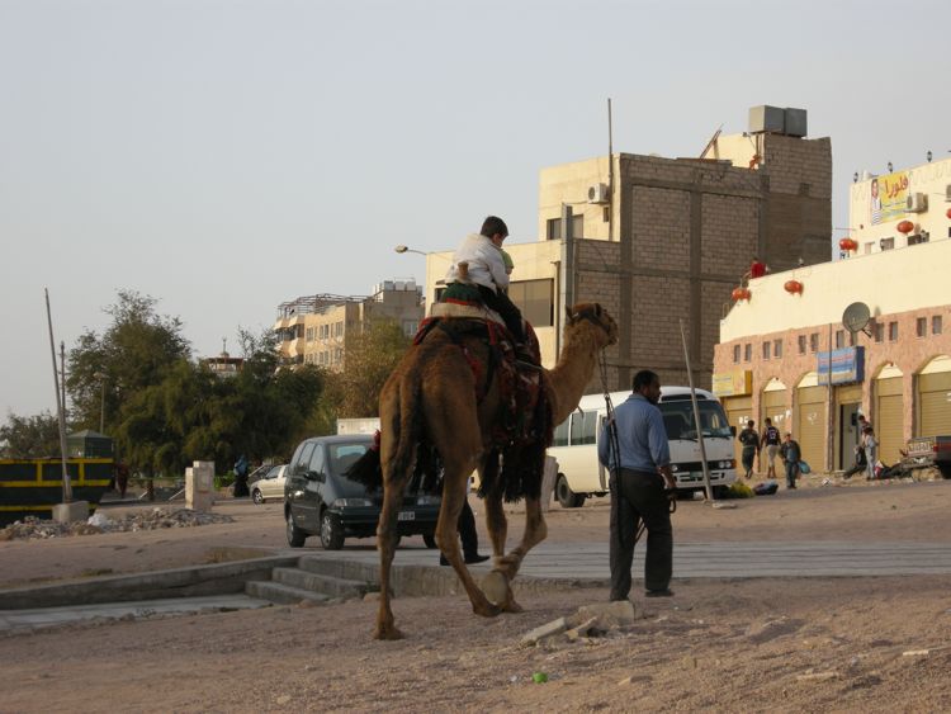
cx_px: 476
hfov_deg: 19.4
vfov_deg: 14.7
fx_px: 2776
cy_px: 357
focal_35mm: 101
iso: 64
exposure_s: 1/190
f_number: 4.7
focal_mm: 21.5
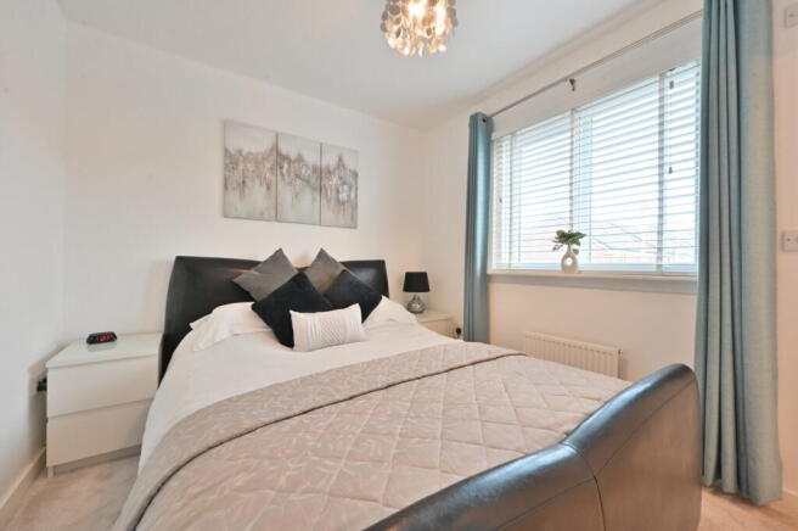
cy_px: 266
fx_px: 310
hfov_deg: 104.3
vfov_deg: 81.1
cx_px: 399
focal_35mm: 14
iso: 2500
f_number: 13
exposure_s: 1/20
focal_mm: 14
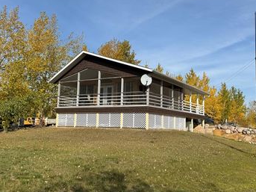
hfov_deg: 52.6
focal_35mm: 35
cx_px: 137
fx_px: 259
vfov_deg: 40.7
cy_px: 97
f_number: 1.78
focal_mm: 6.76
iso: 80
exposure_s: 1/5714
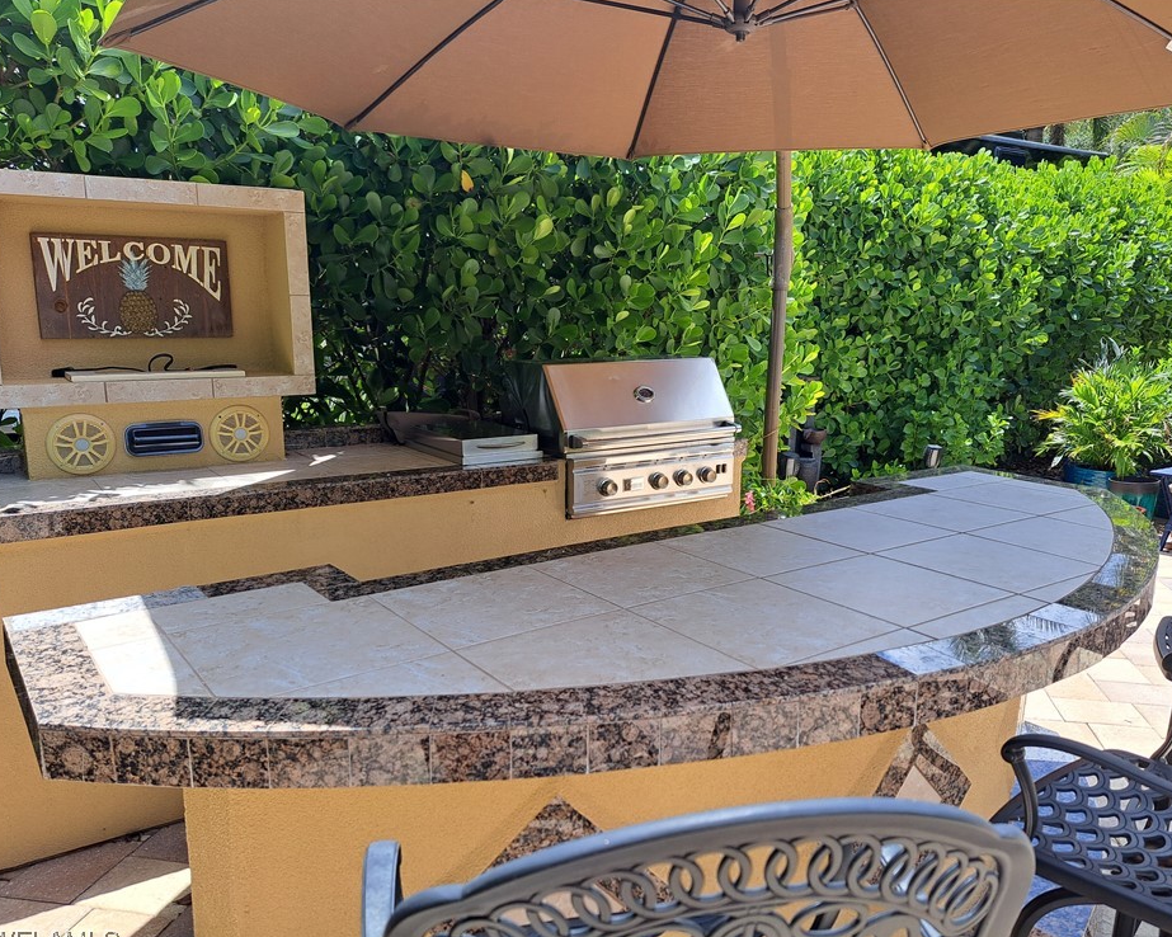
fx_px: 902
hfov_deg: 66.0
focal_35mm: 26
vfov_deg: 54.9
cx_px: 613
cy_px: 481
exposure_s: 1/596
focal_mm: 5.23
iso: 50
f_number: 1.8
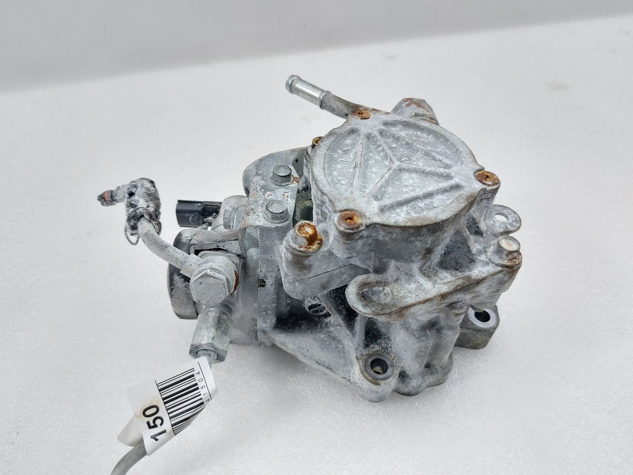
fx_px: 439
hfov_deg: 71.6
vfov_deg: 56.8
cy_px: 238
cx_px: 316
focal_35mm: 24
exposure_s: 1/50
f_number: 1.8
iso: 125
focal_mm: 5.23
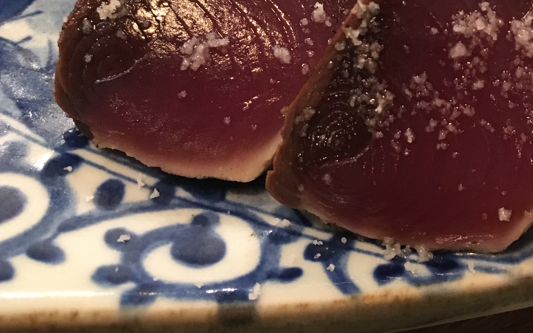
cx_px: 446
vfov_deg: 22.2
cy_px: -6
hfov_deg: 34.8
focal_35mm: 56
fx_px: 813
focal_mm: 4.15
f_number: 2.2
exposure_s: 1/30
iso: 200
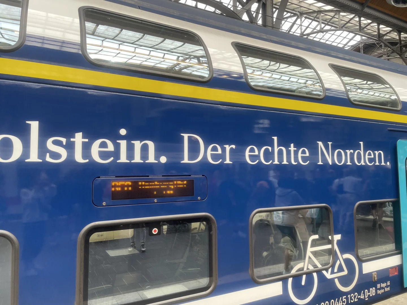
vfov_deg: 53.1
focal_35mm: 26
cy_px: 152
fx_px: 306
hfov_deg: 67.3
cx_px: 204
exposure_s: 1/153
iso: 64
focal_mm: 4.2
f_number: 1.6
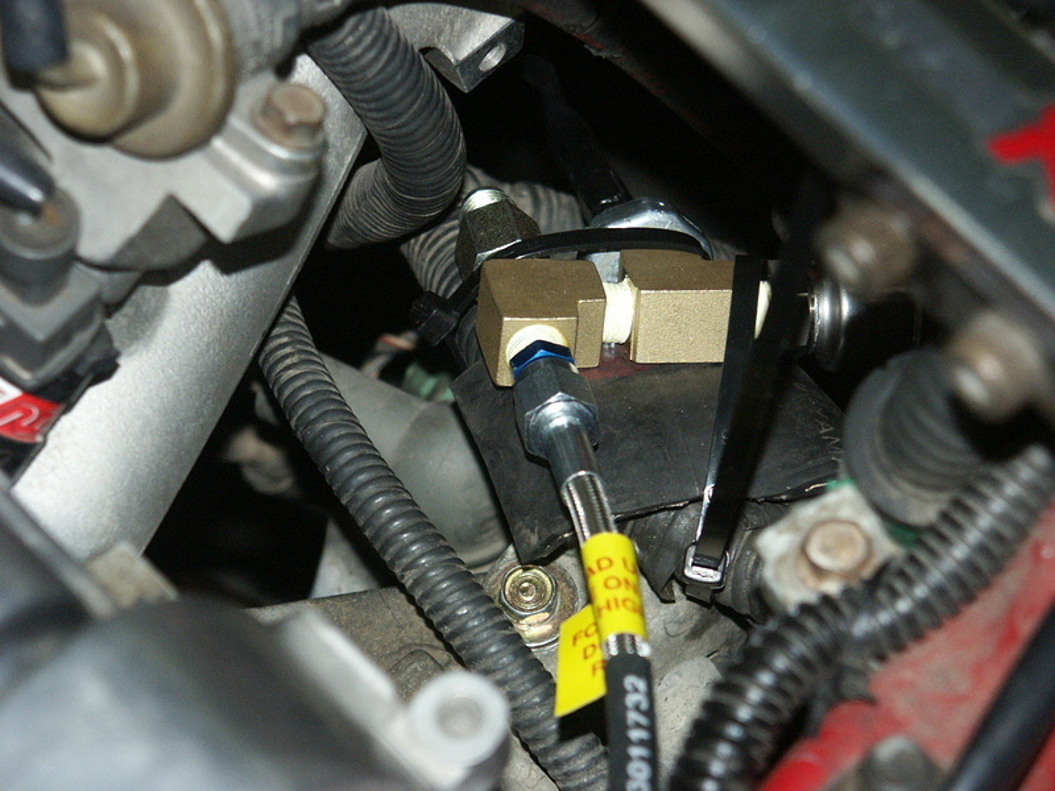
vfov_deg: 8.4
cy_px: 396
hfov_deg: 11.2
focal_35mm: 176
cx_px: 528
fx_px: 5364
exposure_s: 1/125
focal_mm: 44.45
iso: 200
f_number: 3.5
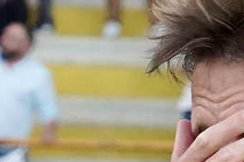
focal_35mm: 637
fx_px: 4317
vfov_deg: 2.1
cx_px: 70
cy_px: 457
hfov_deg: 3.2
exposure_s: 1/500
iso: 4000
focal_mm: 84
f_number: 8
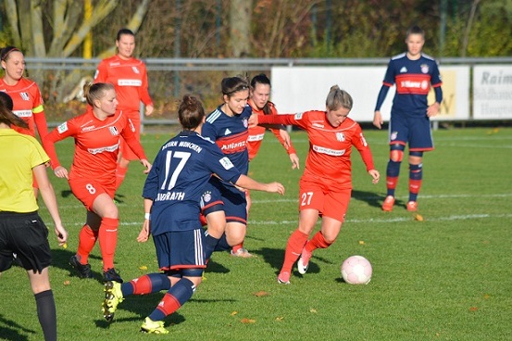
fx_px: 5543
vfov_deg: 3.5
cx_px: 256
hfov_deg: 5.3
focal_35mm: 390
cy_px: 170
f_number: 7.1
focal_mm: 260
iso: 400
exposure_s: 1/1600
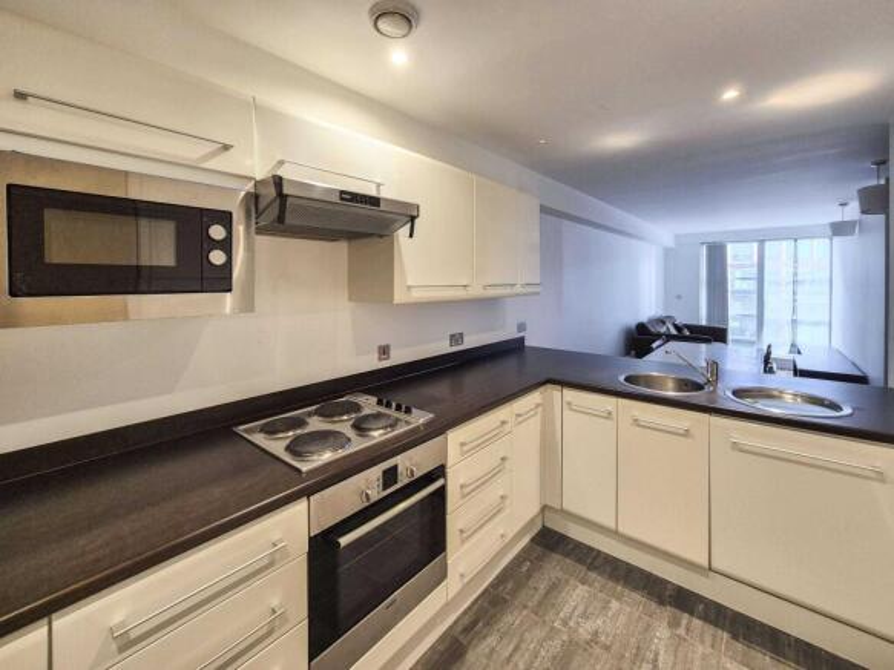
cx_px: 447
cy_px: 335
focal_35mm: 13
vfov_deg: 89.9
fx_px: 336
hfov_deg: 106.2
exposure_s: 1/50
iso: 250
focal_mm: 2.2
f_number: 2.2
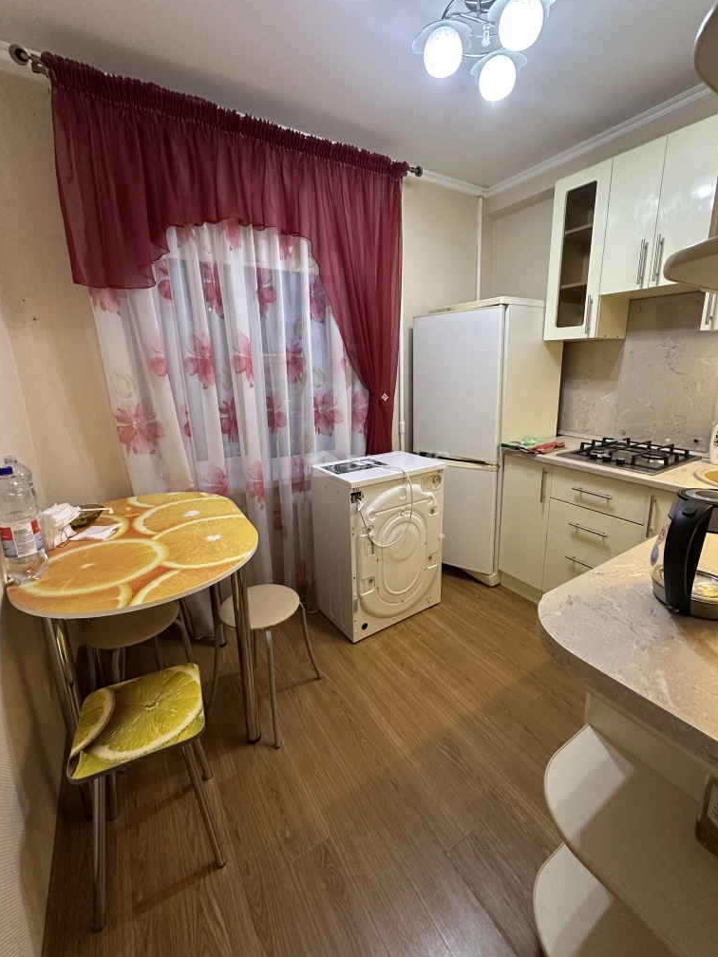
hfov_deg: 81.7
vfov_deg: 98.1
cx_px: 380
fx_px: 415
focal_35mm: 15
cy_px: 461
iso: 320
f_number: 2.2
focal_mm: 2.22
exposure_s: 1/50
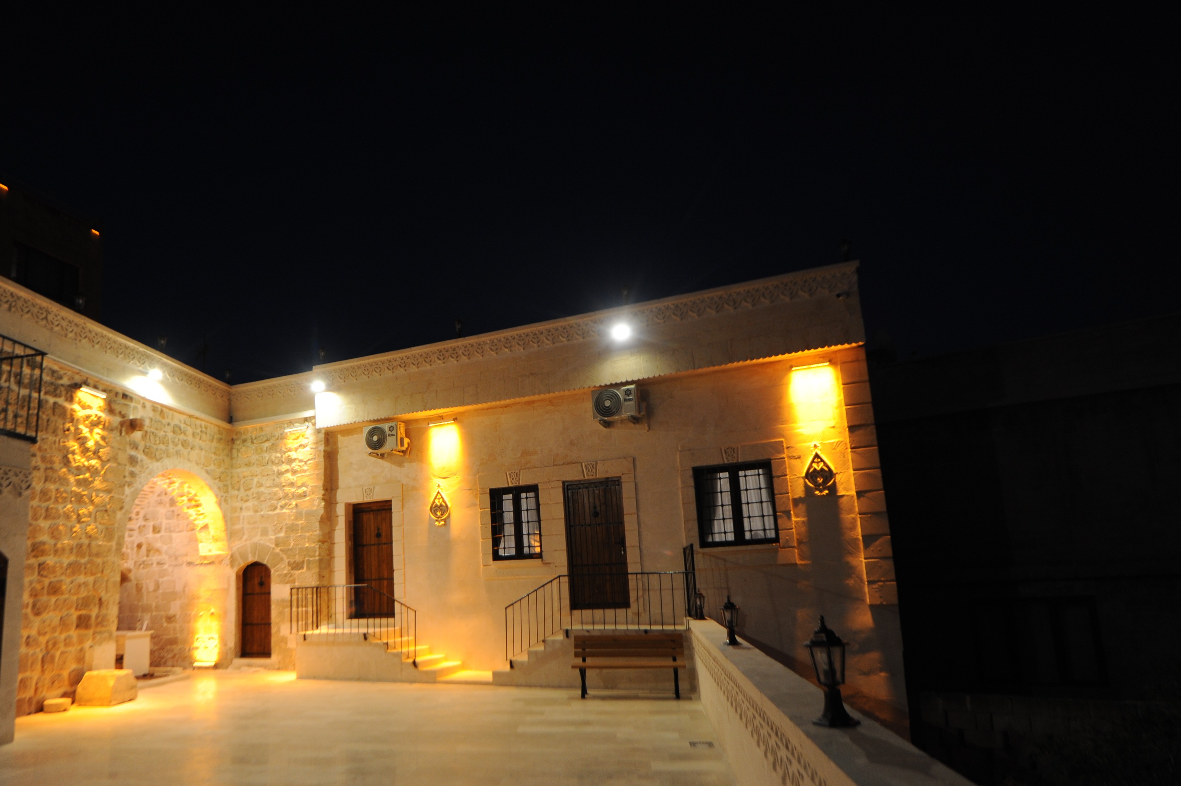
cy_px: 473
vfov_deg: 56.7
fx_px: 721
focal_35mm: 22
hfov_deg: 77.9
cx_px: 487
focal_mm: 17
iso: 800
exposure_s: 1/60
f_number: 2.8
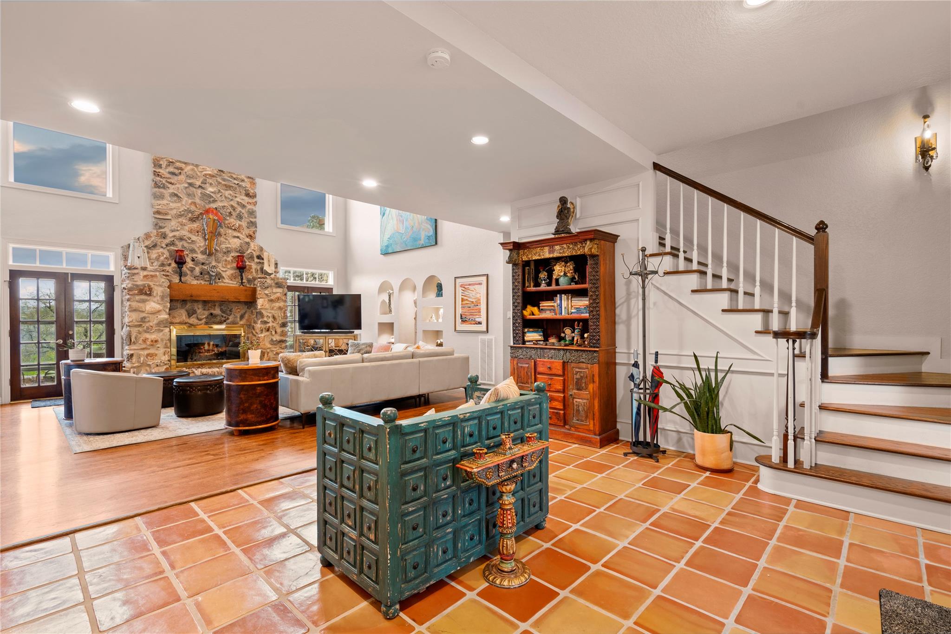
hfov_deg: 96.7
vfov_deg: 73.7
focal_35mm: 16
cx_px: 476
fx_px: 423
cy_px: 317
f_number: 9
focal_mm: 16
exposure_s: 1
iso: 320
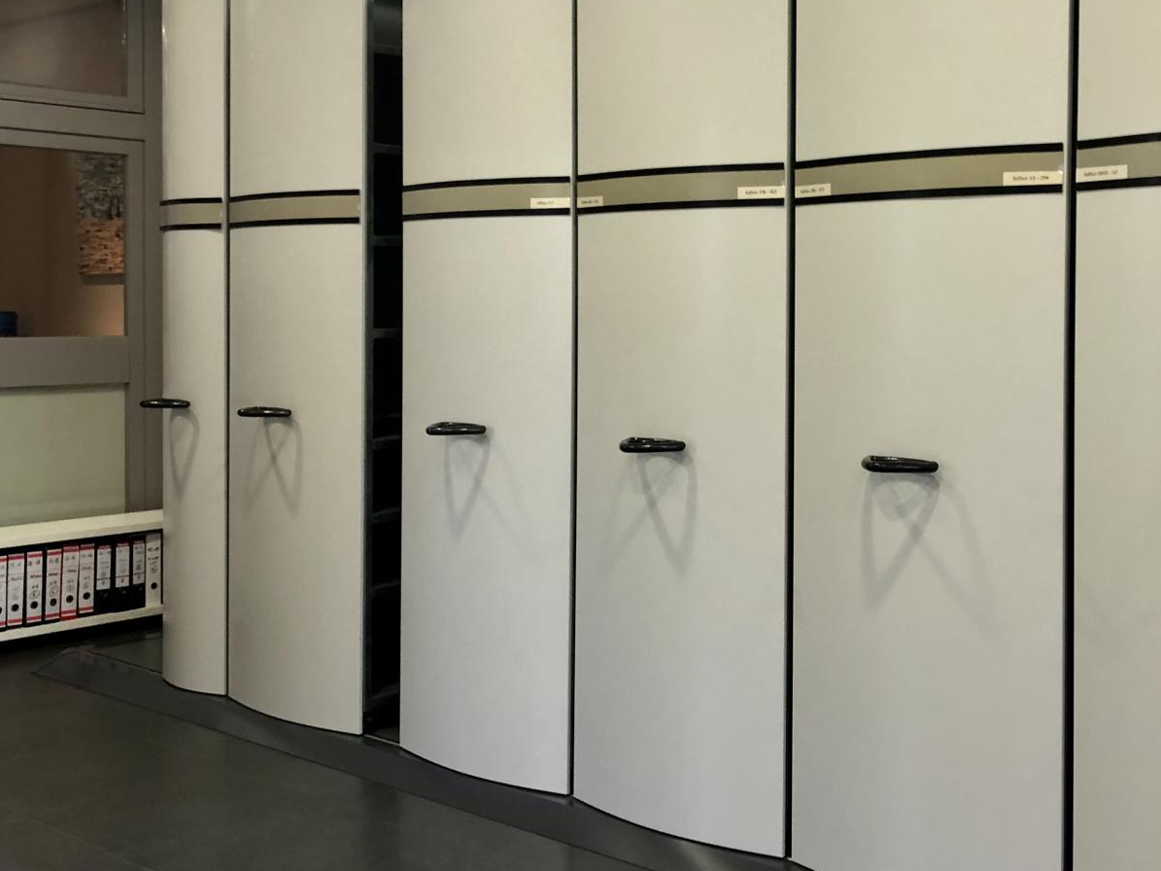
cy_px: 352
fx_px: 1509
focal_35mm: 45
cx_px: 800
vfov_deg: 32.1
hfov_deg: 41.4
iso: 40
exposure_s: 1/17
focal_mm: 3.99
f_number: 1.8
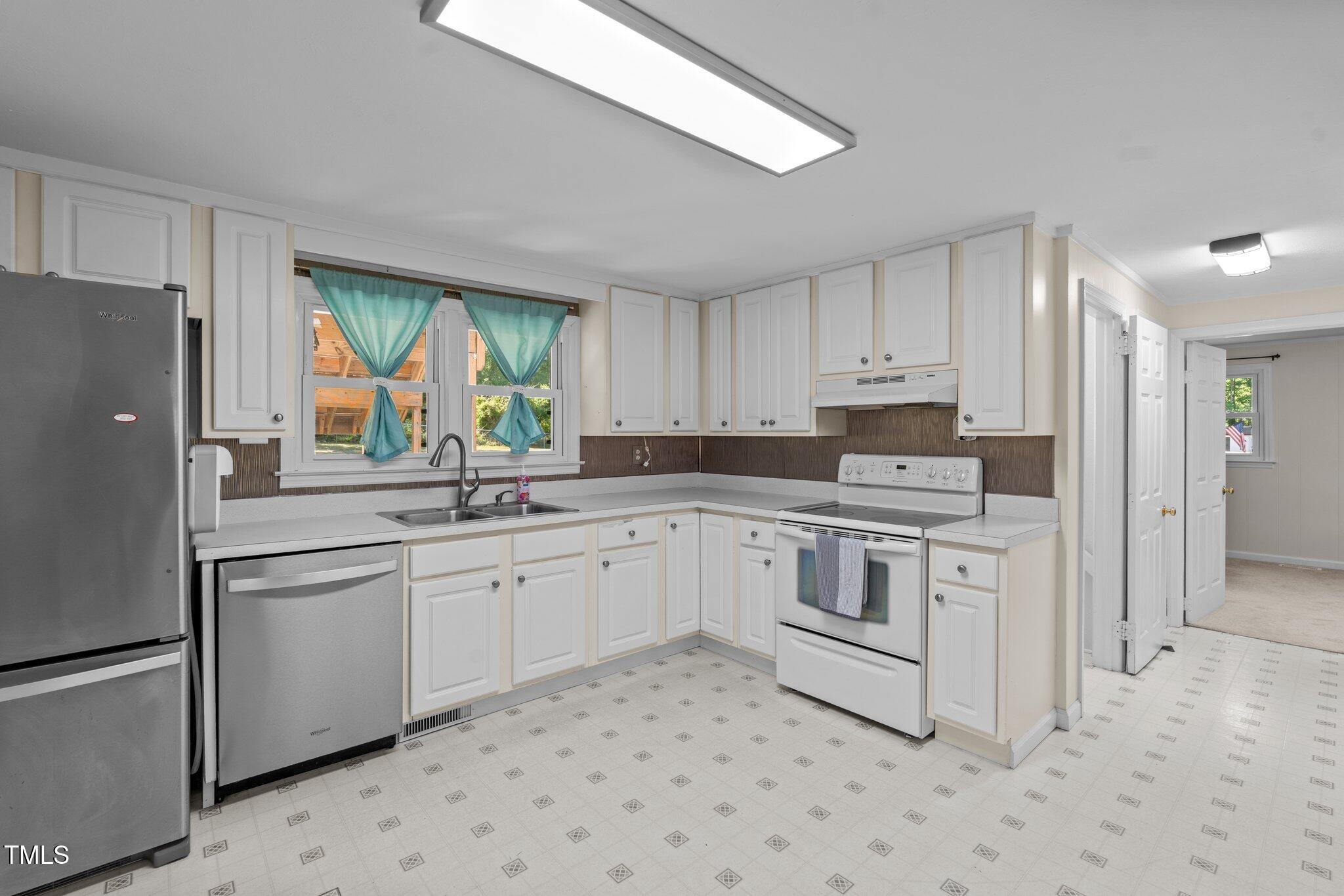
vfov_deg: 73.8
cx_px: 672
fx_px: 597
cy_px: 448
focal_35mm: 16
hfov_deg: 96.7
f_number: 8
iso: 400
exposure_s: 1/4
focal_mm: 16
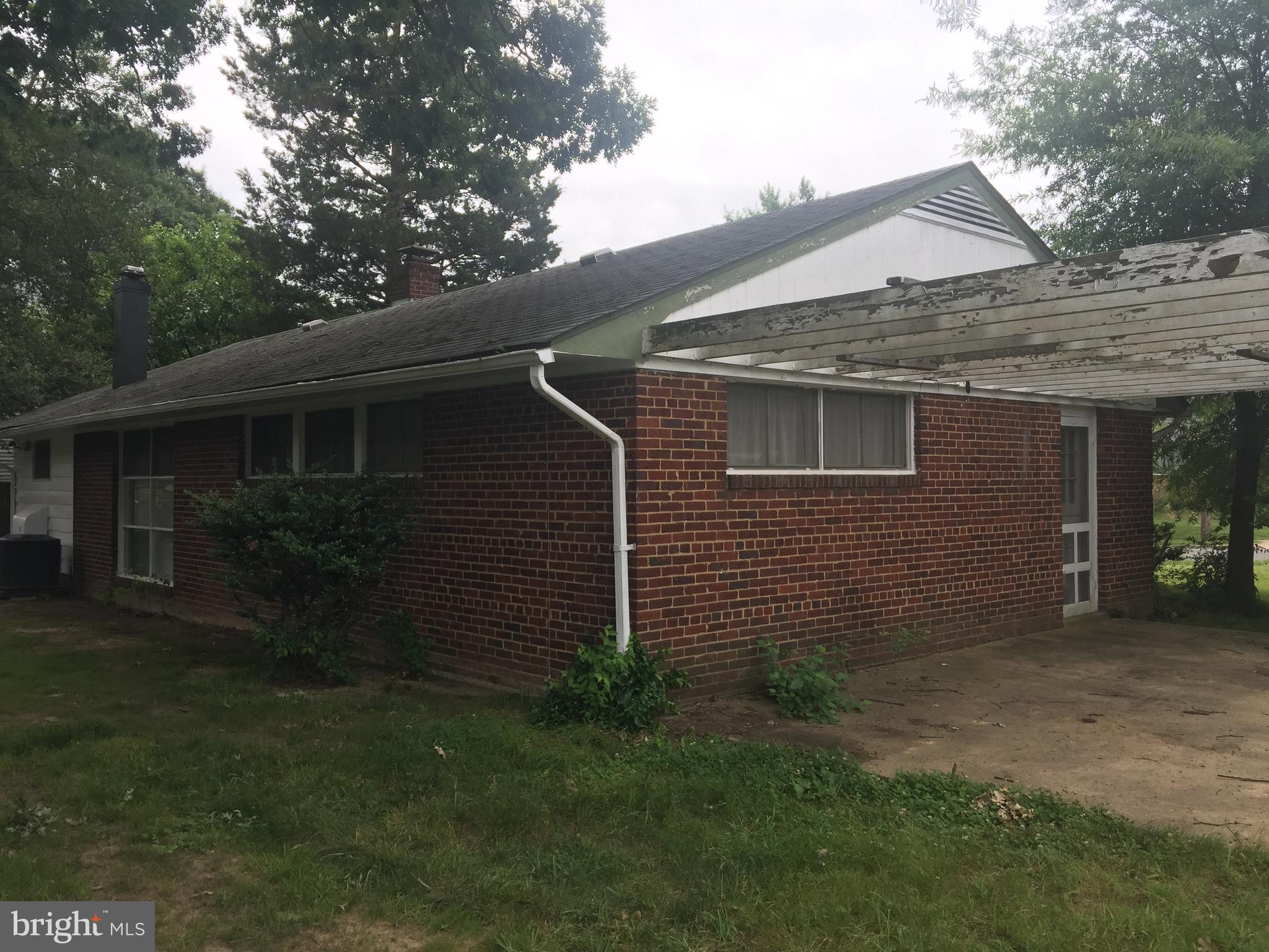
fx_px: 1063
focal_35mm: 29
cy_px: 476
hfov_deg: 61.7
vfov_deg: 48.2
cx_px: 634
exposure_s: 1/879
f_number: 2.2
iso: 32
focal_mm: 4.15
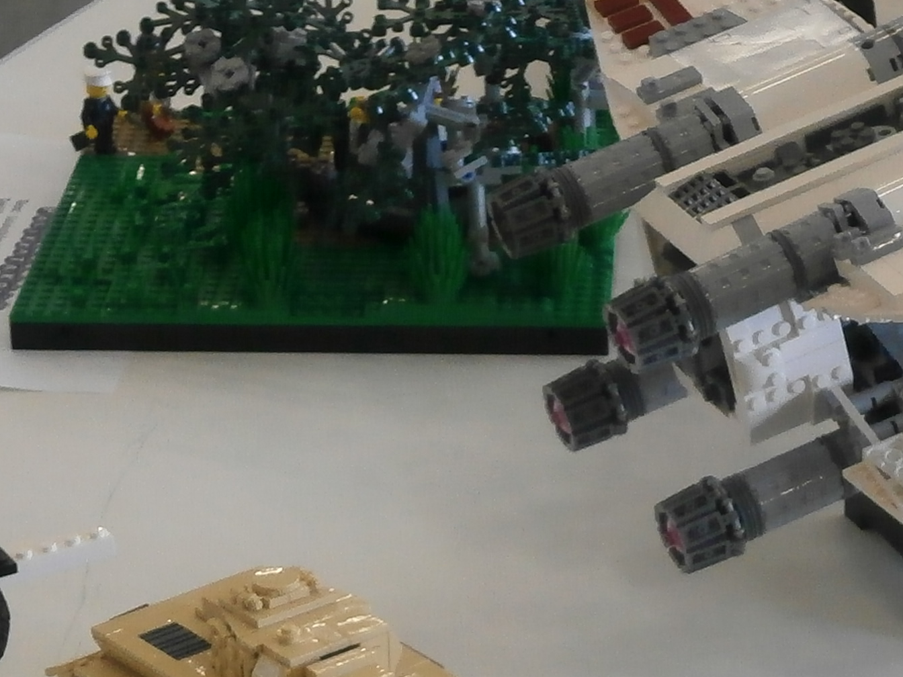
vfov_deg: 9.9
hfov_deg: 13.1
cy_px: 529
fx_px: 3913
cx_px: 641
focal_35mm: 150
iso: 200
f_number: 3.4
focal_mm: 8.3
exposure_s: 1/30
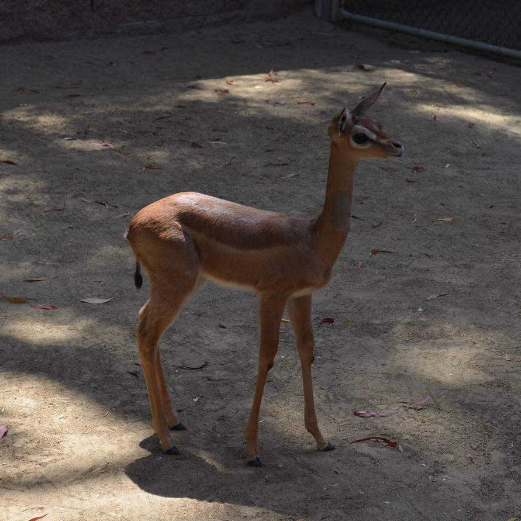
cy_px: 291
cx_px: 312
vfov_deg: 18.1
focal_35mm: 96
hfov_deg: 18.1
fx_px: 1635
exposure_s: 1/200
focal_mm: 42
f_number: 7.1
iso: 200
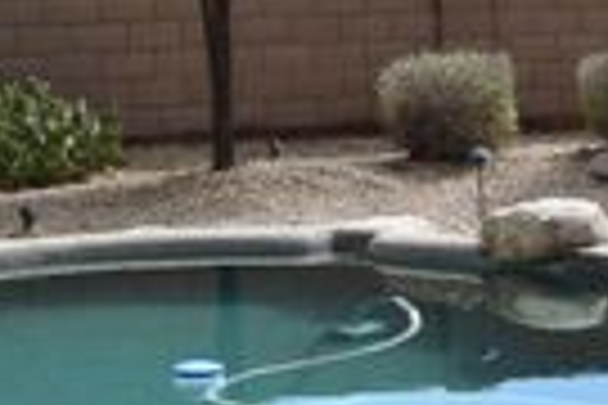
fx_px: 2345
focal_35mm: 139
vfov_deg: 9.9
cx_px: 671
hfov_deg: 14.4
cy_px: 198
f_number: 11
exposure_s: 1/500
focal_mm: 25
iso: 400
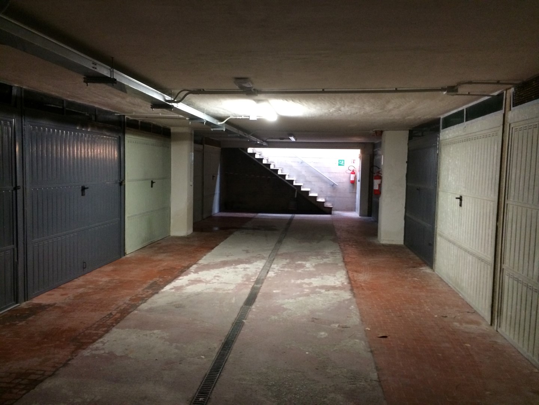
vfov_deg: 48.2
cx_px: 270
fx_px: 452
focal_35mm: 29
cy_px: 202
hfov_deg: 61.7
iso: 320
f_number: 2.2
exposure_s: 1/33
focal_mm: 4.15
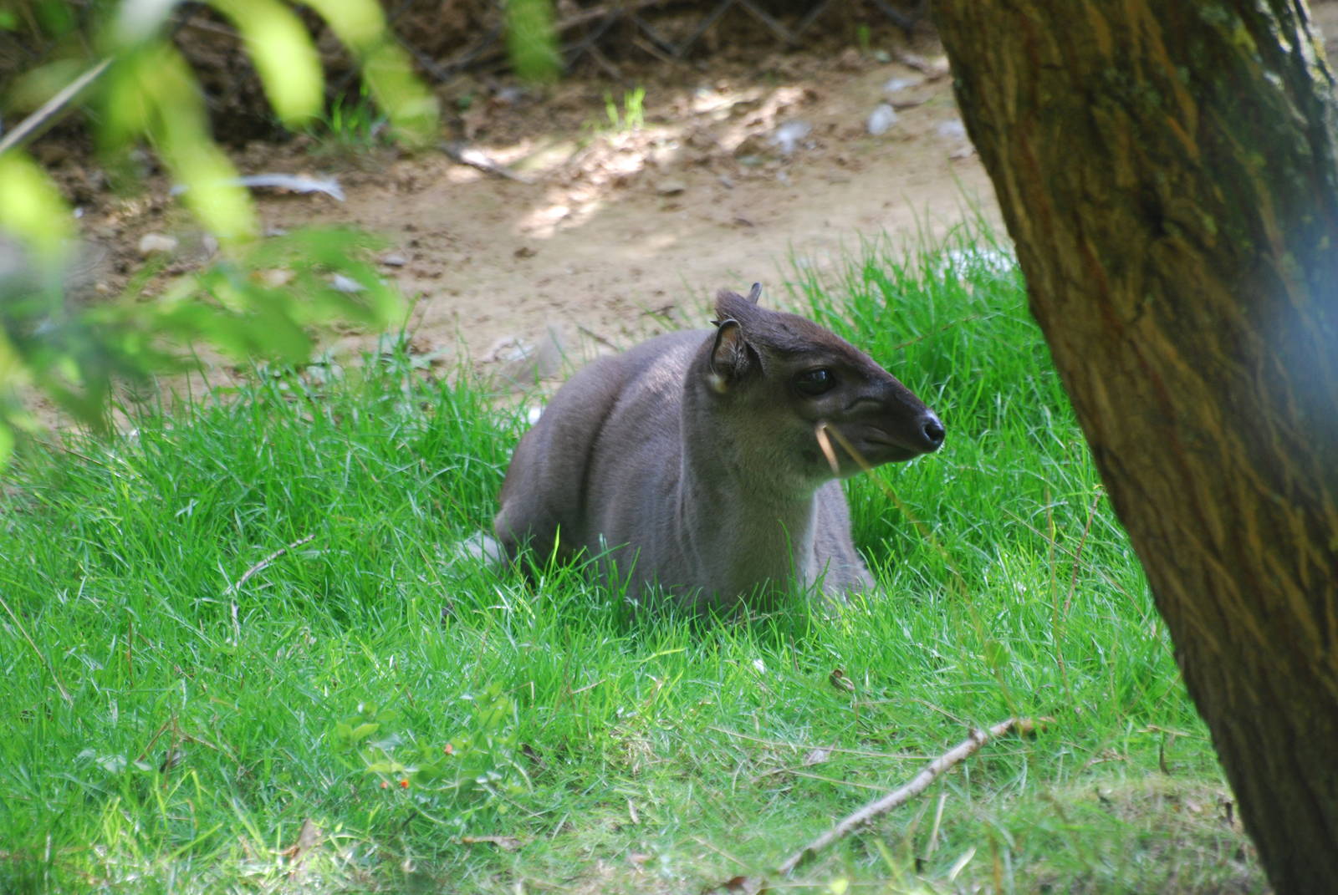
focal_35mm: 450
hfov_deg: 4.6
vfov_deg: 3.1
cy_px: 448
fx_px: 16745
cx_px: 669
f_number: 5.6
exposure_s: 1/100
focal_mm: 300
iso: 400
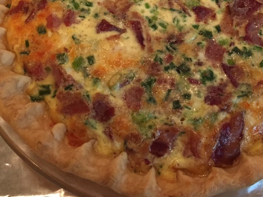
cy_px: 35
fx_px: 372
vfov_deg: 28.9
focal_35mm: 49
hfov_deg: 38.6
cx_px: 167
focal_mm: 4.15
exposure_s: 1/20
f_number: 2.2
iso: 250
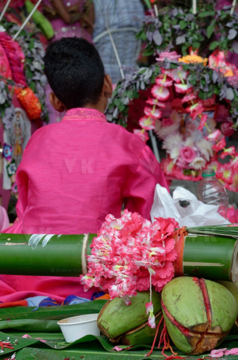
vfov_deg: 12.5
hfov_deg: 8.3
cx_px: 119
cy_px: 180
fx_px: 1645
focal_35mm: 165
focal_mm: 110
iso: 400
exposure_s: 1/200
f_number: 8
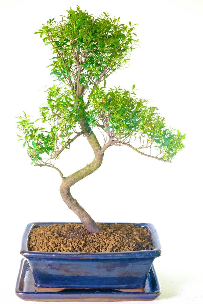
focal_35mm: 83
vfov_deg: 24.5
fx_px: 702
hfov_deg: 16.5
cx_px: 102
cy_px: 152
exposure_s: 1/13
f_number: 11
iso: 1600
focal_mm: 55
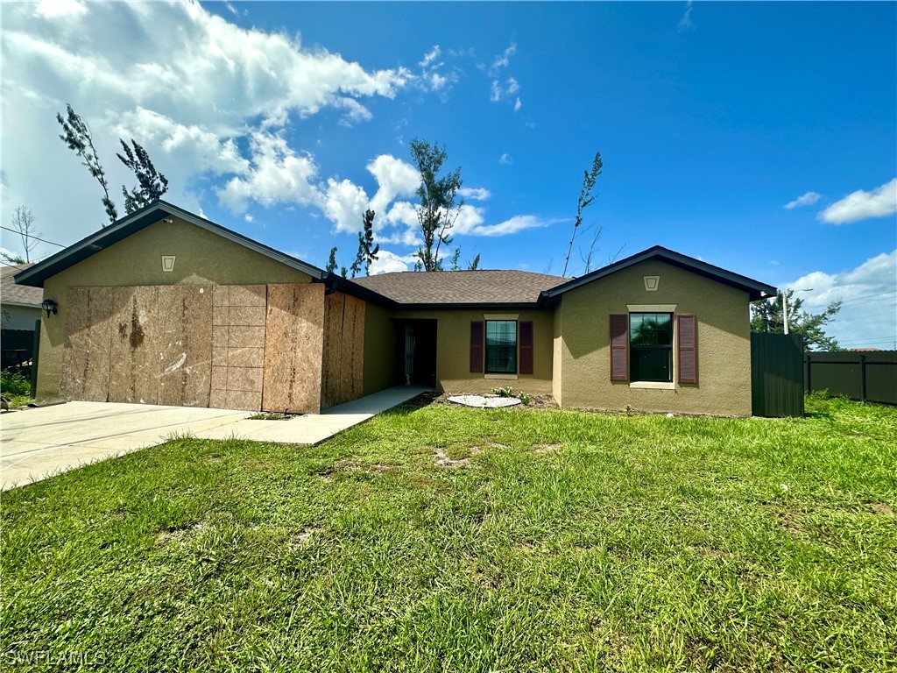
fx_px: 363
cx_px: 448
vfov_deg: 85.7
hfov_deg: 102.1
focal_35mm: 14
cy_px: 336
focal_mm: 2.22
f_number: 2.2
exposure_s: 1/2174
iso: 50
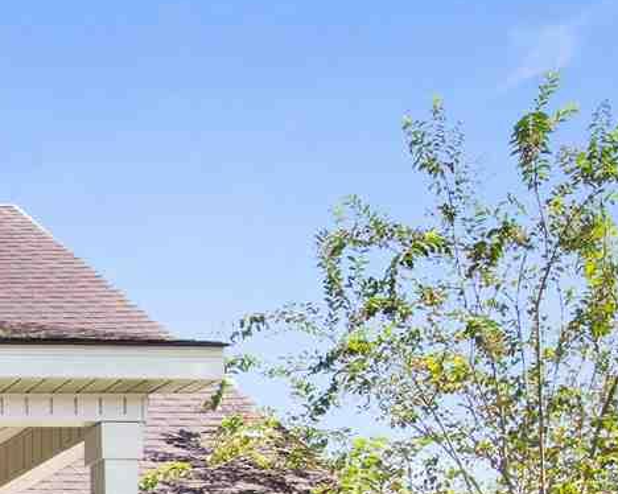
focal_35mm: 111
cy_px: 934
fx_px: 2029
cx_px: -835
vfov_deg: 12.5
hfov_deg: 13.2
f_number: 11
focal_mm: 18
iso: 200
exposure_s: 1/60
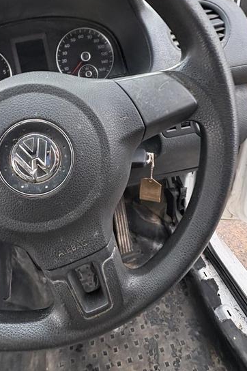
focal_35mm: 24
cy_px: 143
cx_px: 88
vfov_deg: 72.8
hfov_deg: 52.3
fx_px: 247
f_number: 2.2
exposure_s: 1/60
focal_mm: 2.22
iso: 200
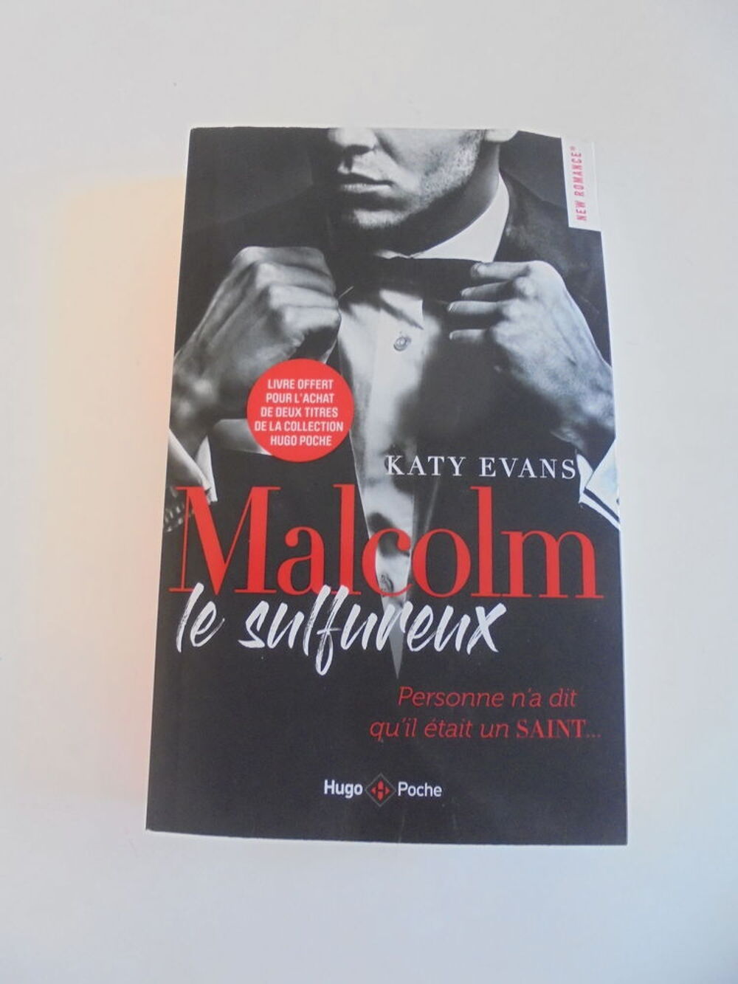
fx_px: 739
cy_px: 492
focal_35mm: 26
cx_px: 369
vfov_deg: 67.3
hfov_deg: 53.1
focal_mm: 4.6
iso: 400
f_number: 3.5
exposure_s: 1/30
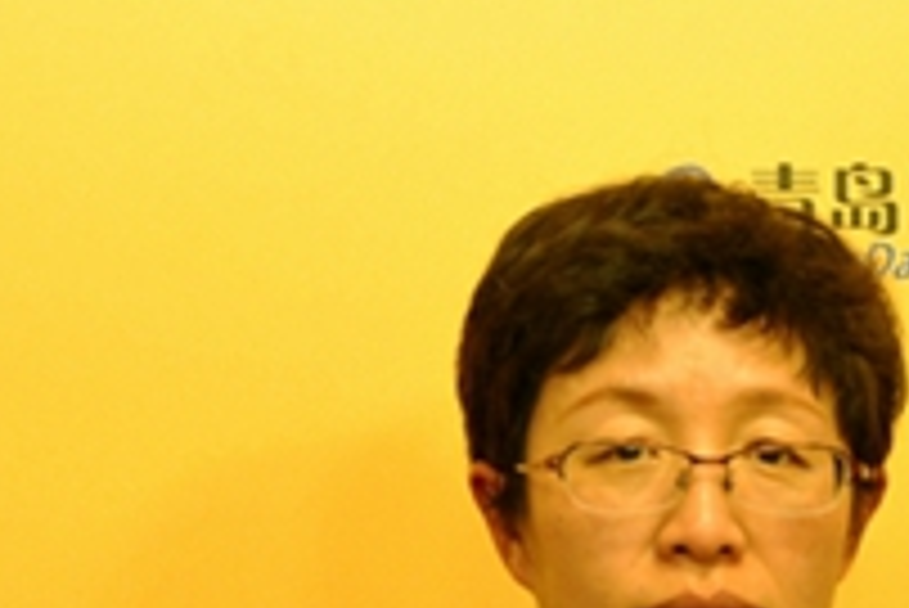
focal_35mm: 155
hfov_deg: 13.2
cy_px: 748
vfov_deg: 8.8
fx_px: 3916
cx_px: 675
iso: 800
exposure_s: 1/100
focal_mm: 38
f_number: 8
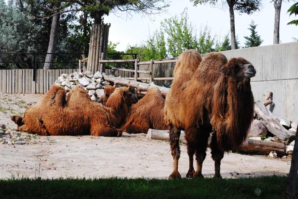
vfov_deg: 13.4
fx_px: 845
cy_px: 100
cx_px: 149
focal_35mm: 102
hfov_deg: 20.0
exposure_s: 1/1600
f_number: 10
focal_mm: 68
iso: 1600
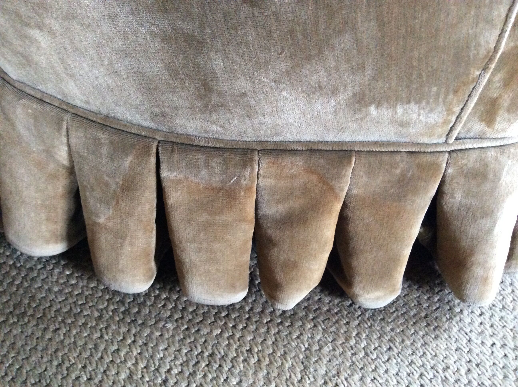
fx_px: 478
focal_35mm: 32
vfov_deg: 44.1
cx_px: 259
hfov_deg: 56.9
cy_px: 194
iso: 320
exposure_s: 1/20
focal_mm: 3.3
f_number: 2.4
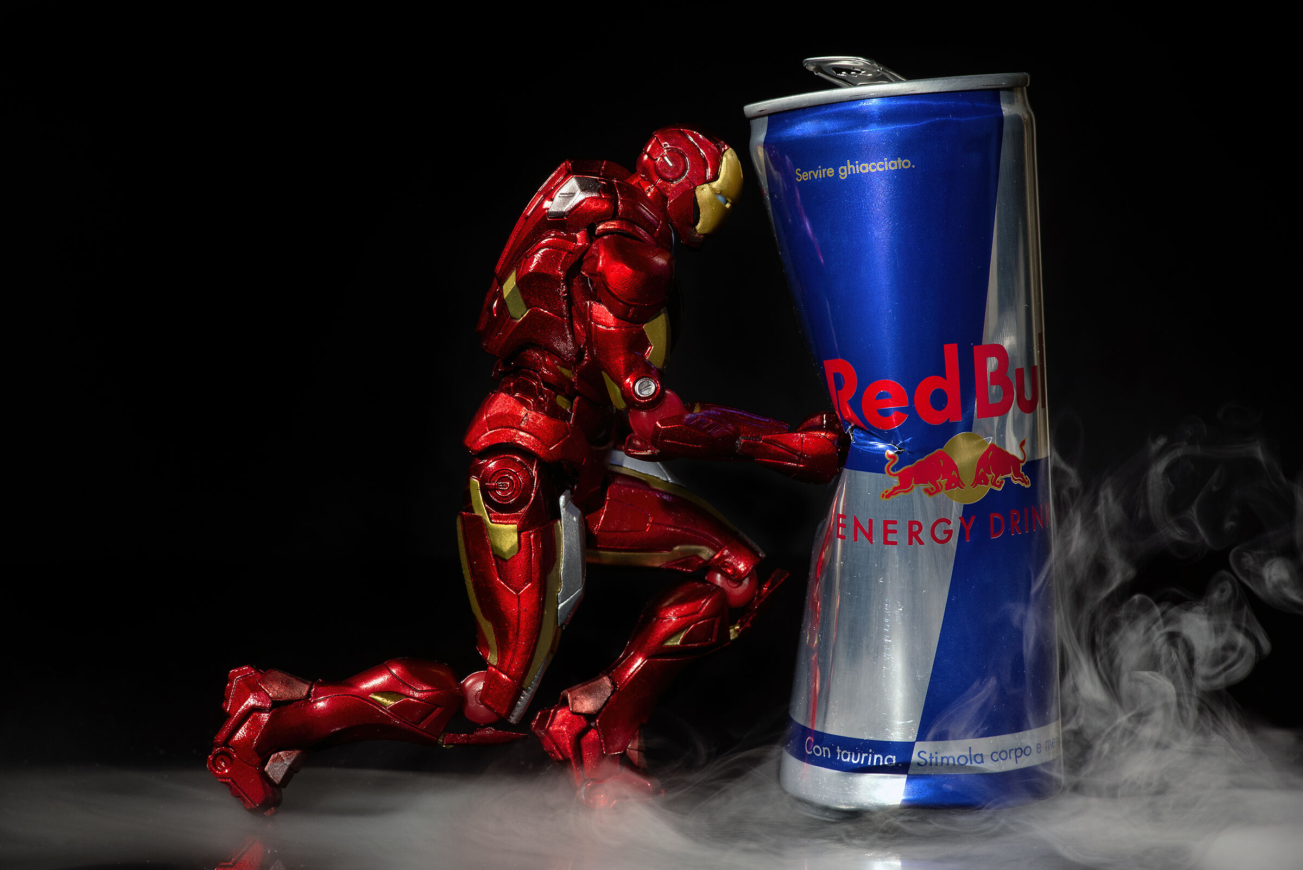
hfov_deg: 19.4
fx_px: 3802
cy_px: 435
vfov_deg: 13.1
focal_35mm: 105
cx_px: 652
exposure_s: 1/100
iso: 64
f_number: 18
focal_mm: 105
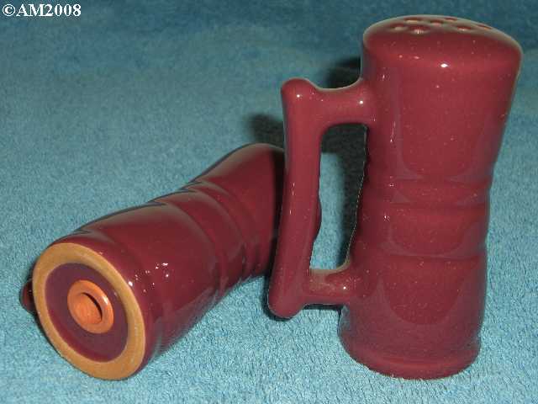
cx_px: 269
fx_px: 1026
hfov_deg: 29.4
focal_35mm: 66
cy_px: 202
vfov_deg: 22.3
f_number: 7.6
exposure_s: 1/30
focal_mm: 13.7
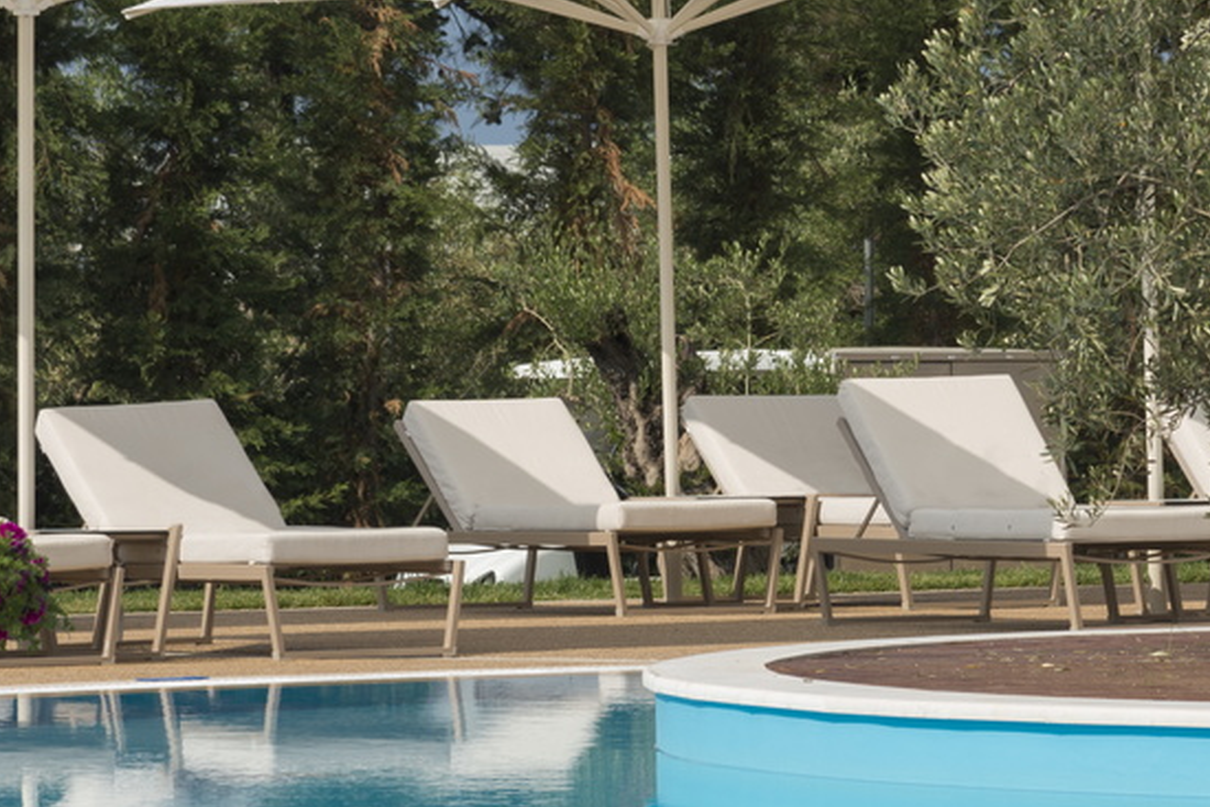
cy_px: 283
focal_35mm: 361
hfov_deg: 5.7
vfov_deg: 3.8
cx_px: 942
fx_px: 12136
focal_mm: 120
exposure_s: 1/200
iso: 125
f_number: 10
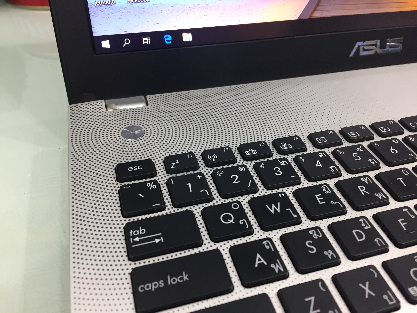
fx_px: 349
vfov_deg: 48.2
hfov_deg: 61.7
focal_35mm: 29
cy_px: 156
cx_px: 208
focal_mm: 4.15
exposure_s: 1/33
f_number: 2.2
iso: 160
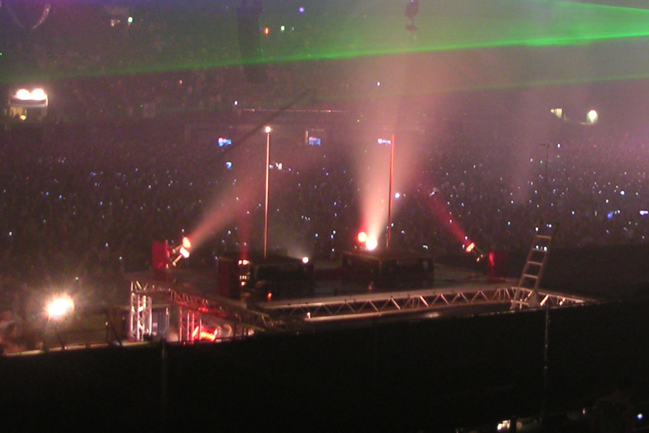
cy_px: 120
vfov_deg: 17.6
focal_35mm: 77
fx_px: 1388
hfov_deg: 26.2
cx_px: 398
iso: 100
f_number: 2.8
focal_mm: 6
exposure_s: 1
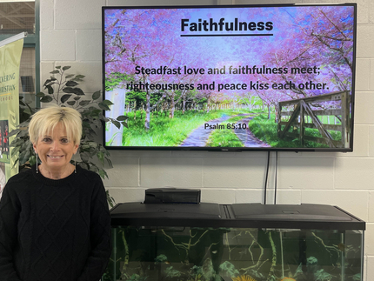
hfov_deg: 61.6
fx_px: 313
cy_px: 138
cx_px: 187
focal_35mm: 29
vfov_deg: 48.3
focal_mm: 5.1
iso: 125
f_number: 1.6
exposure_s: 1/120
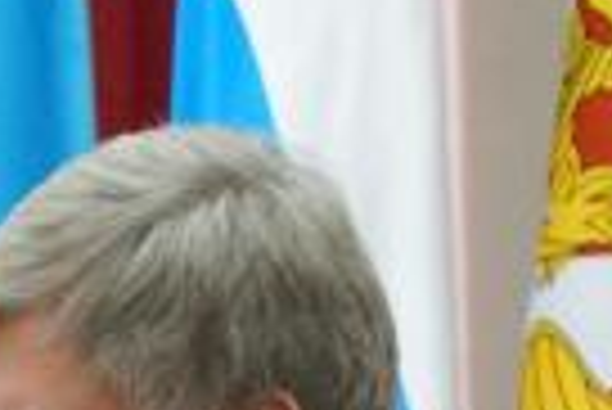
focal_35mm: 489
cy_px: 333
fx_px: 8322
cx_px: -477
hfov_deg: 4.2
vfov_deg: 2.8
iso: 5000
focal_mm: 74
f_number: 5.6
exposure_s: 1/160
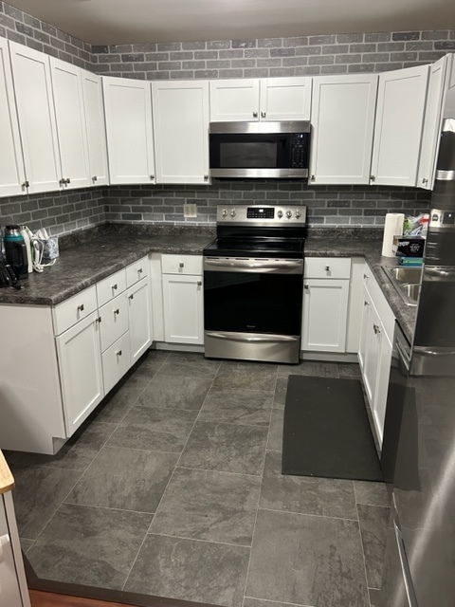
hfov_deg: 53.1
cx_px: 228
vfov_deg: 67.3
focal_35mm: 26
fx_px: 456
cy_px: 304
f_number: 1.5
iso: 250
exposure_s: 1/60
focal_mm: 5.7
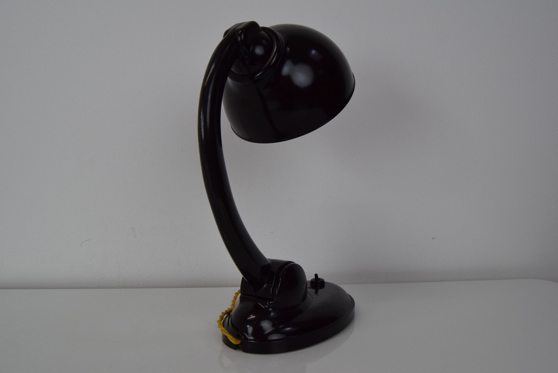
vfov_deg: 43.7
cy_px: 186
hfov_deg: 61.9
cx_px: 279
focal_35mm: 30
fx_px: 465
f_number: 9
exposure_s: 1/320
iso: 1600
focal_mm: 20
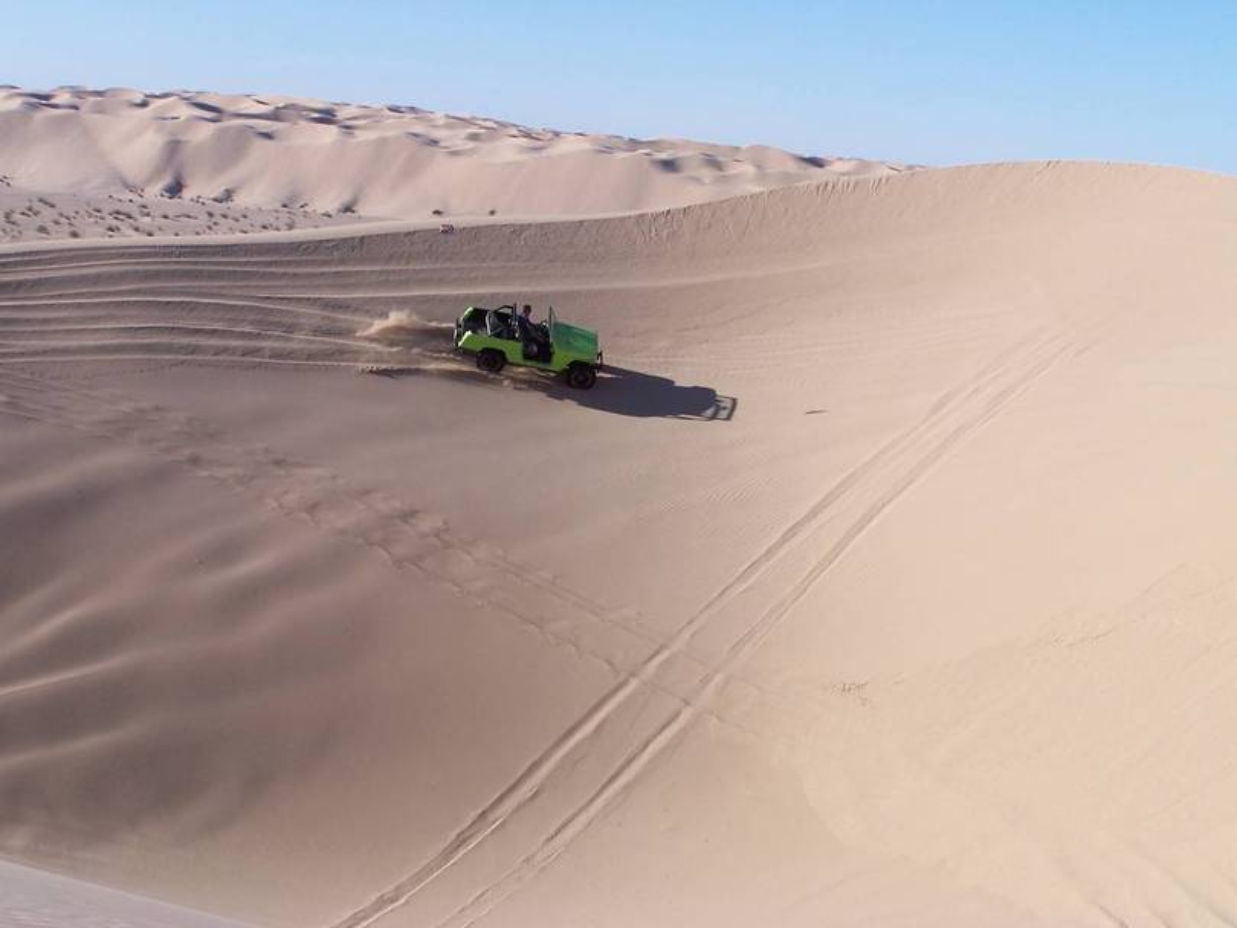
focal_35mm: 67
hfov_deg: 29.0
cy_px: 464
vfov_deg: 21.9
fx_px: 2395
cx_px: 618
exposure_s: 1/500
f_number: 4.5
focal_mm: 11.1
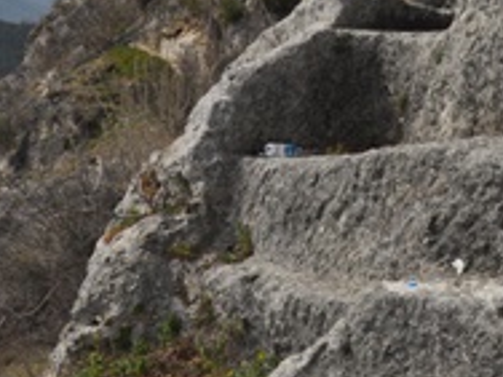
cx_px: 510
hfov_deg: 18.9
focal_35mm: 101
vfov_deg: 14.3
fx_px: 1468
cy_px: -48
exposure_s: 1/200
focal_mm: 22
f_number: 20
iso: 640
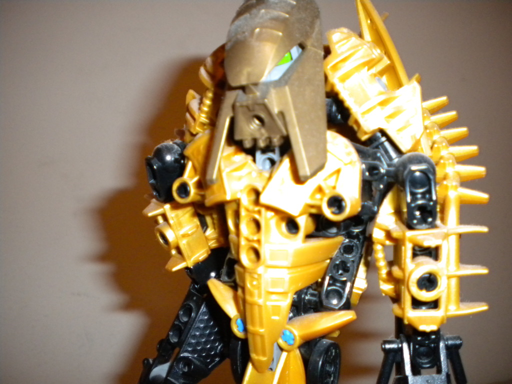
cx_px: 256
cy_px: 192
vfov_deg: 40.7
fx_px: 518
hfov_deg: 52.6
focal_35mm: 35
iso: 400
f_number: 3.1
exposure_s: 1/30
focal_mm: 6.3
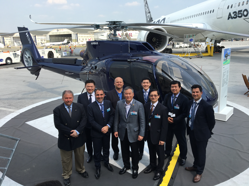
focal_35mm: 29
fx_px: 209
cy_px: 93
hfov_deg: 61.7
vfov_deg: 48.2
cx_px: 124
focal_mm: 4.15
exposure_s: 1/874
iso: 25
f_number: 2.2
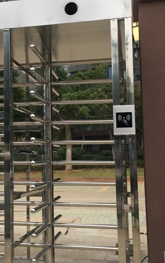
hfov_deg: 20.2
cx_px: 12
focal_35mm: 63
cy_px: 115
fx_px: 453
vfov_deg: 32.4
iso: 125
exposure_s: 1/33
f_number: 2.2
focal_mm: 4.15
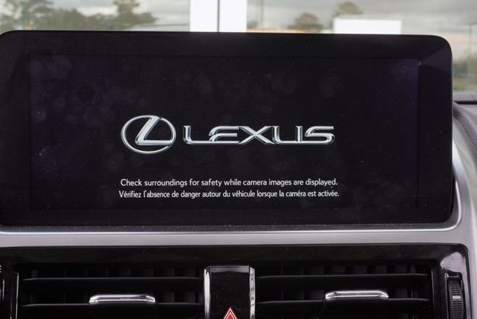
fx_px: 597
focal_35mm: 45
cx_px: 236
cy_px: 166
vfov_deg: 29.9
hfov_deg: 43.6
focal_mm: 28
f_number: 13
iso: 160
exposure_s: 1/15
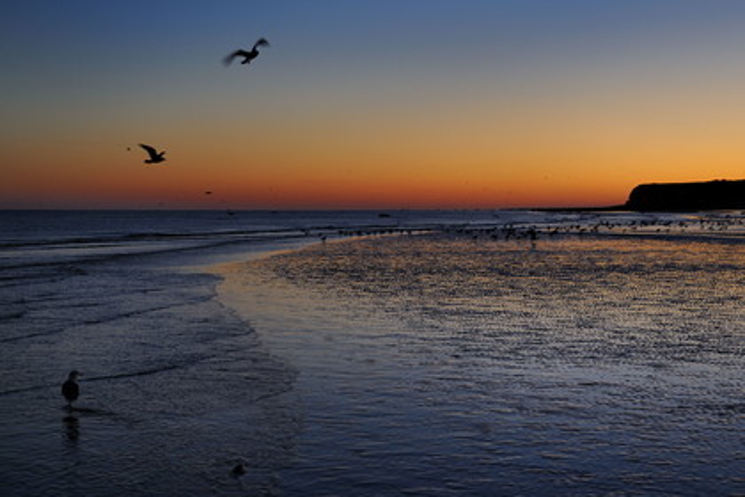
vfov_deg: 22.6
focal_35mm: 60
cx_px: 372
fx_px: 1242
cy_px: 248
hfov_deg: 33.4
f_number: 3.5
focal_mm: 60
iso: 800
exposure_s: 1/50
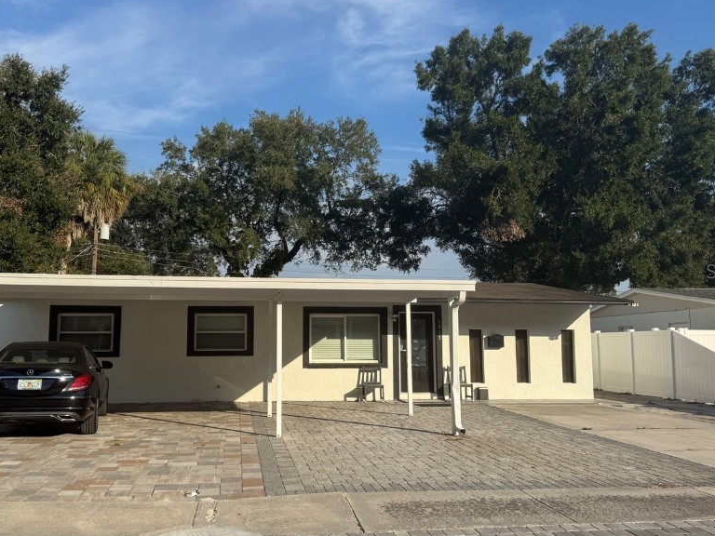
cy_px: 271
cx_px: 317
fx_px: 661
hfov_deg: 56.7
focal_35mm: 32
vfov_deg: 44.2
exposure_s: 1/4950
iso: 80
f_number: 1.78
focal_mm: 6.76
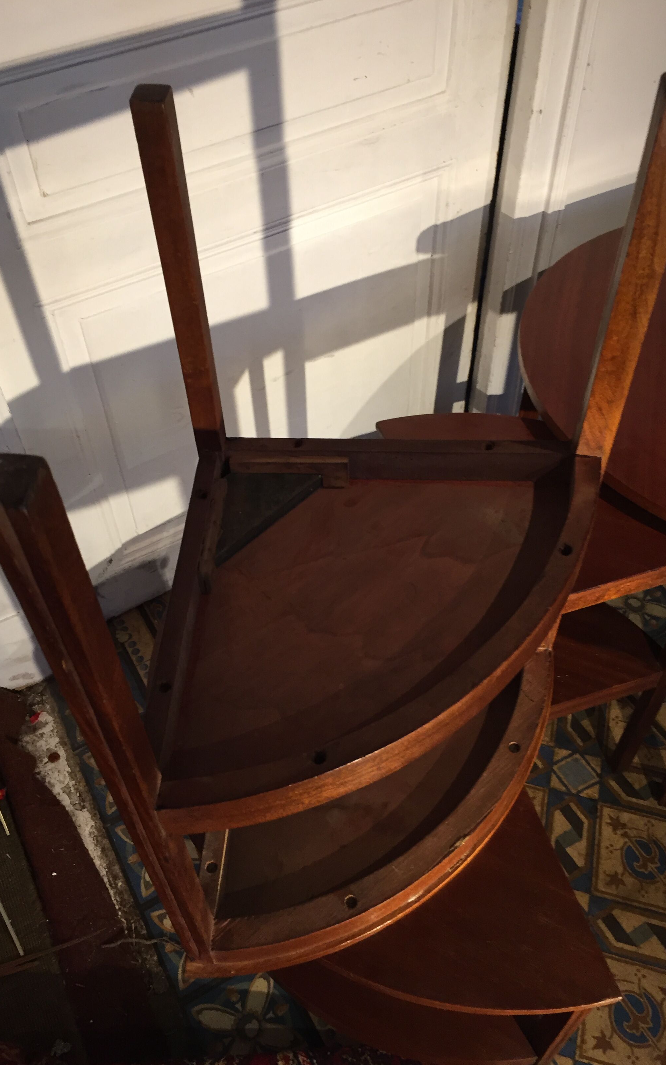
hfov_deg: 40.6
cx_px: 306
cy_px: 534
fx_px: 900
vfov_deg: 61.2
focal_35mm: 31
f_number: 2.2
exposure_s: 1/33
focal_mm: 4.15
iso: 125
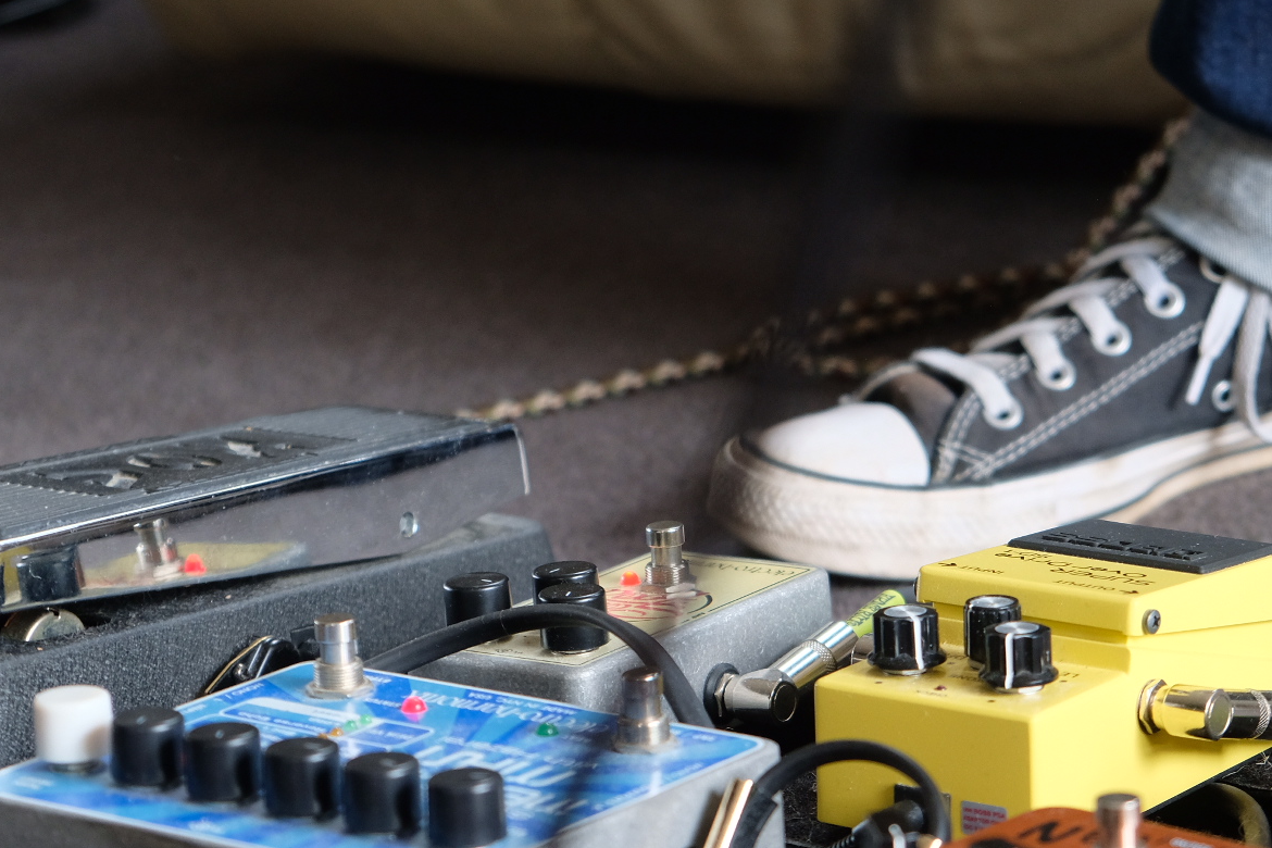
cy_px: 521
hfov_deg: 16.3
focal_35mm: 126
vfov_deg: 10.9
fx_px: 4452
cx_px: 726
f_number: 4
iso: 800
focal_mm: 55
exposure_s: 1/30
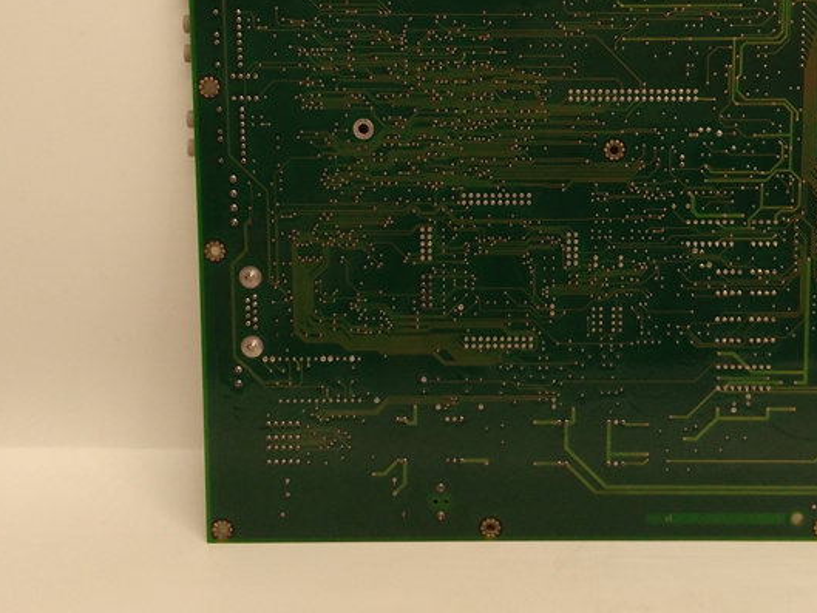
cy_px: 204
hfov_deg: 37.2
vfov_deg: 28.4
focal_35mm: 51
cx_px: 531
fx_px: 1204
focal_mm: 3.79
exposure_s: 1/33
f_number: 2
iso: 144
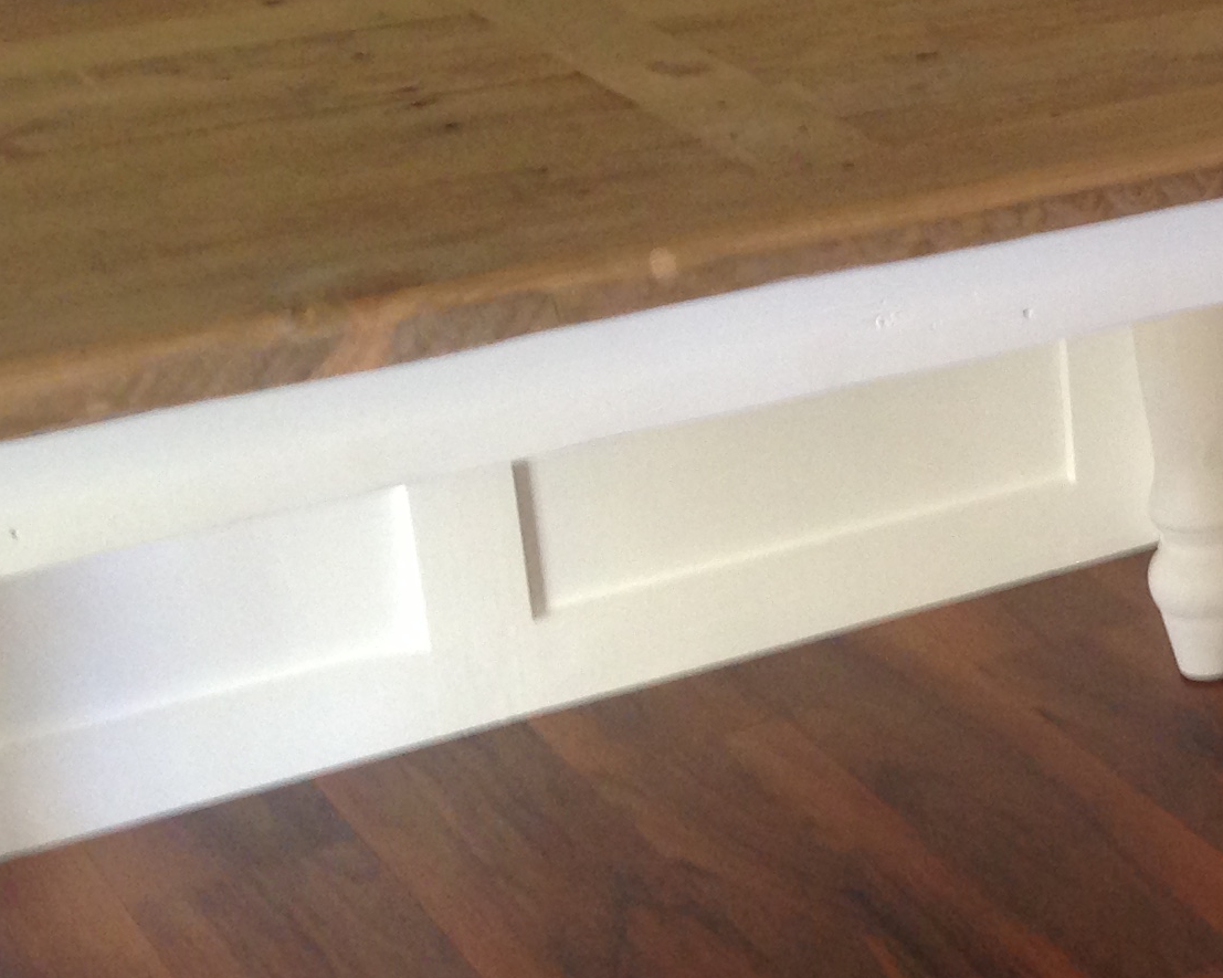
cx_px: 1781
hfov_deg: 18.2
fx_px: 3438
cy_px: 400
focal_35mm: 95
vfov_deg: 16.2
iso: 100
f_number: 2.4
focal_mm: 4.12
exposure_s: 1/20
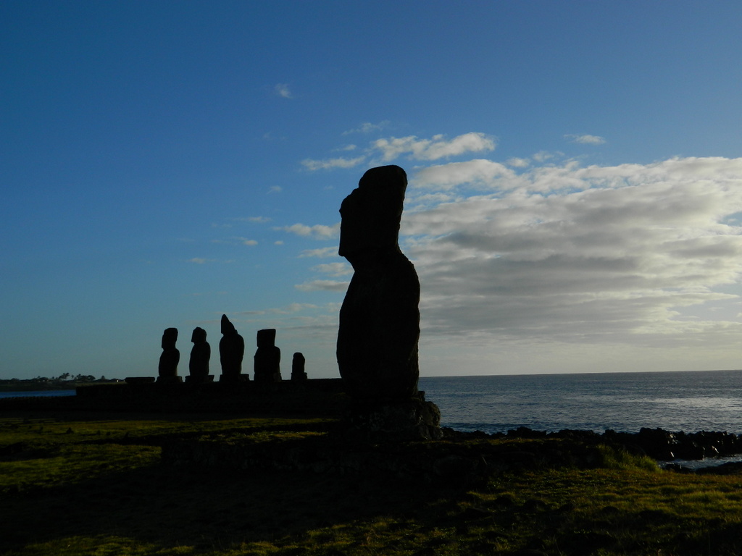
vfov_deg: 30.9
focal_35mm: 47
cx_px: 371
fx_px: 1007
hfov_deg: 40.4
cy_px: 278
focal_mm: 8.4
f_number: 10.2
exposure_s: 1/250
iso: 80
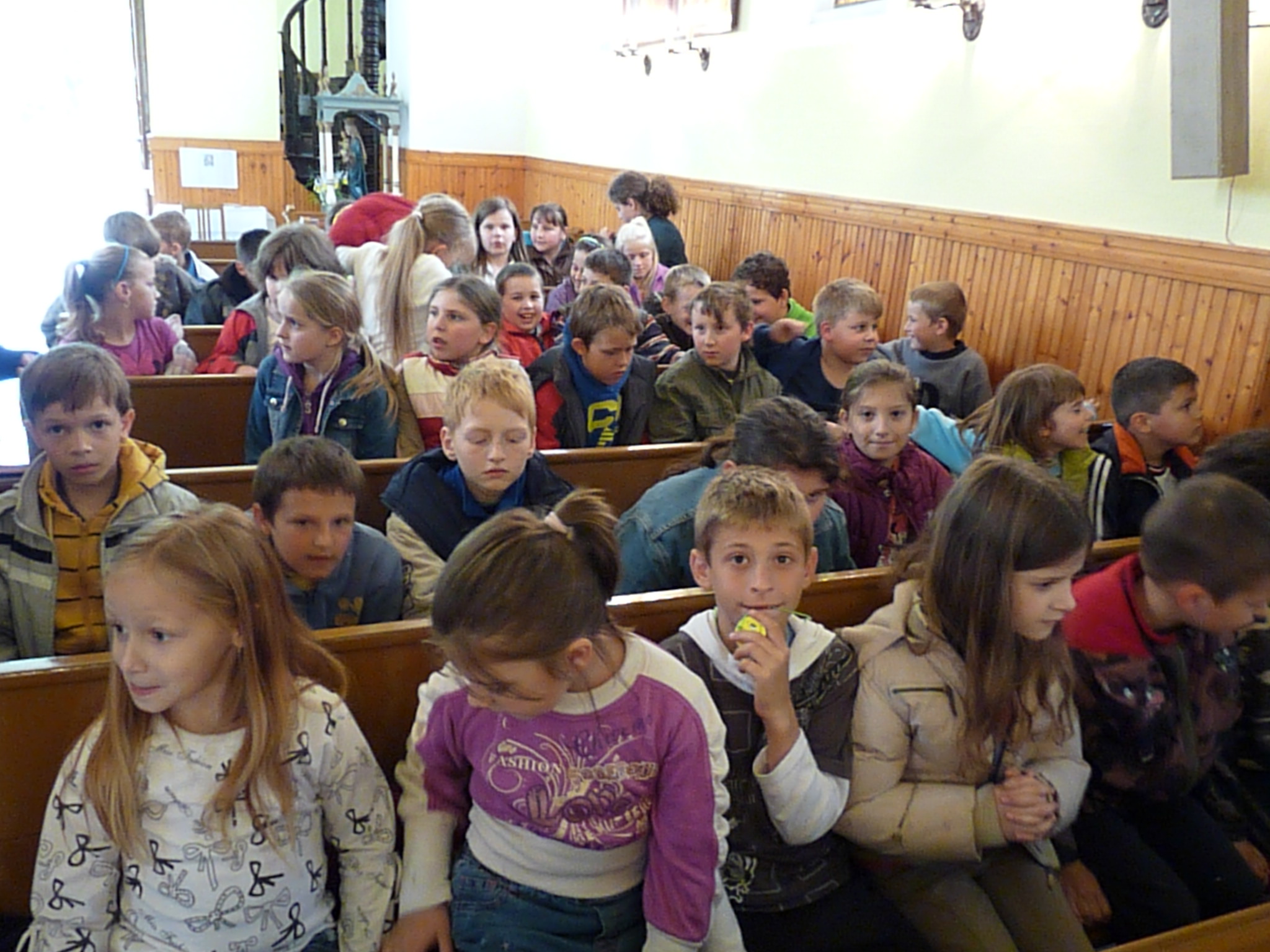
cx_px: 635
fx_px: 991
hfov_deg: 65.3
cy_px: 476
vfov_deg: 51.4
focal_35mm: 27
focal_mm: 4.8
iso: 1250
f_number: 2.8
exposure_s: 1/30
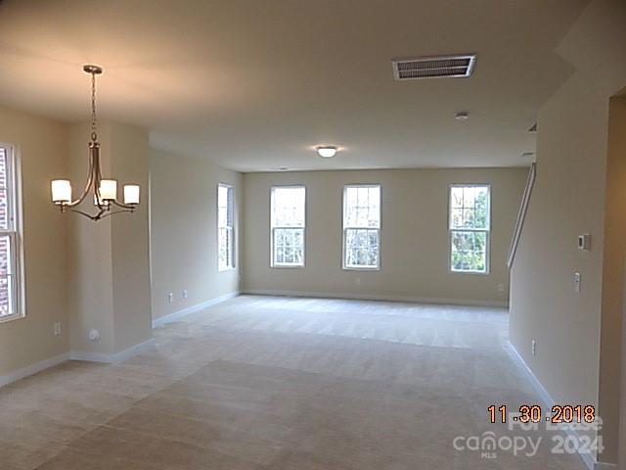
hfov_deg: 73.9
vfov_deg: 58.9
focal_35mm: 23
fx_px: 416
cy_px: 235
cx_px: 313
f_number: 3.1
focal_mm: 4
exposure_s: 1/40
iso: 80
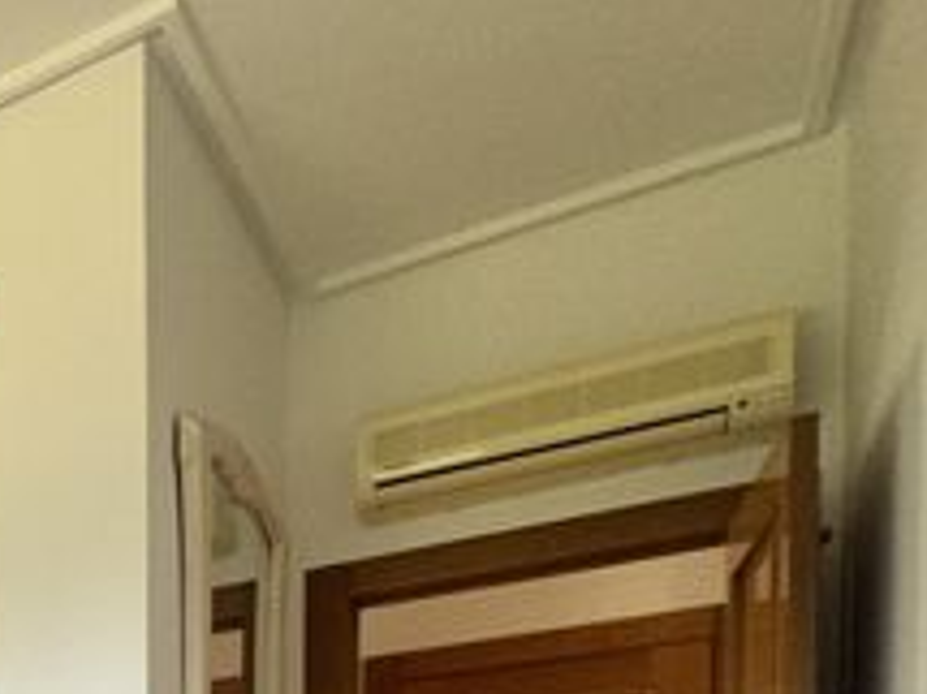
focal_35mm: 46
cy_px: 991
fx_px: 1231
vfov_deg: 25.3
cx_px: -545
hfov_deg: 26.2
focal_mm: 2.22
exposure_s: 1/100
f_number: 2.2
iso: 100
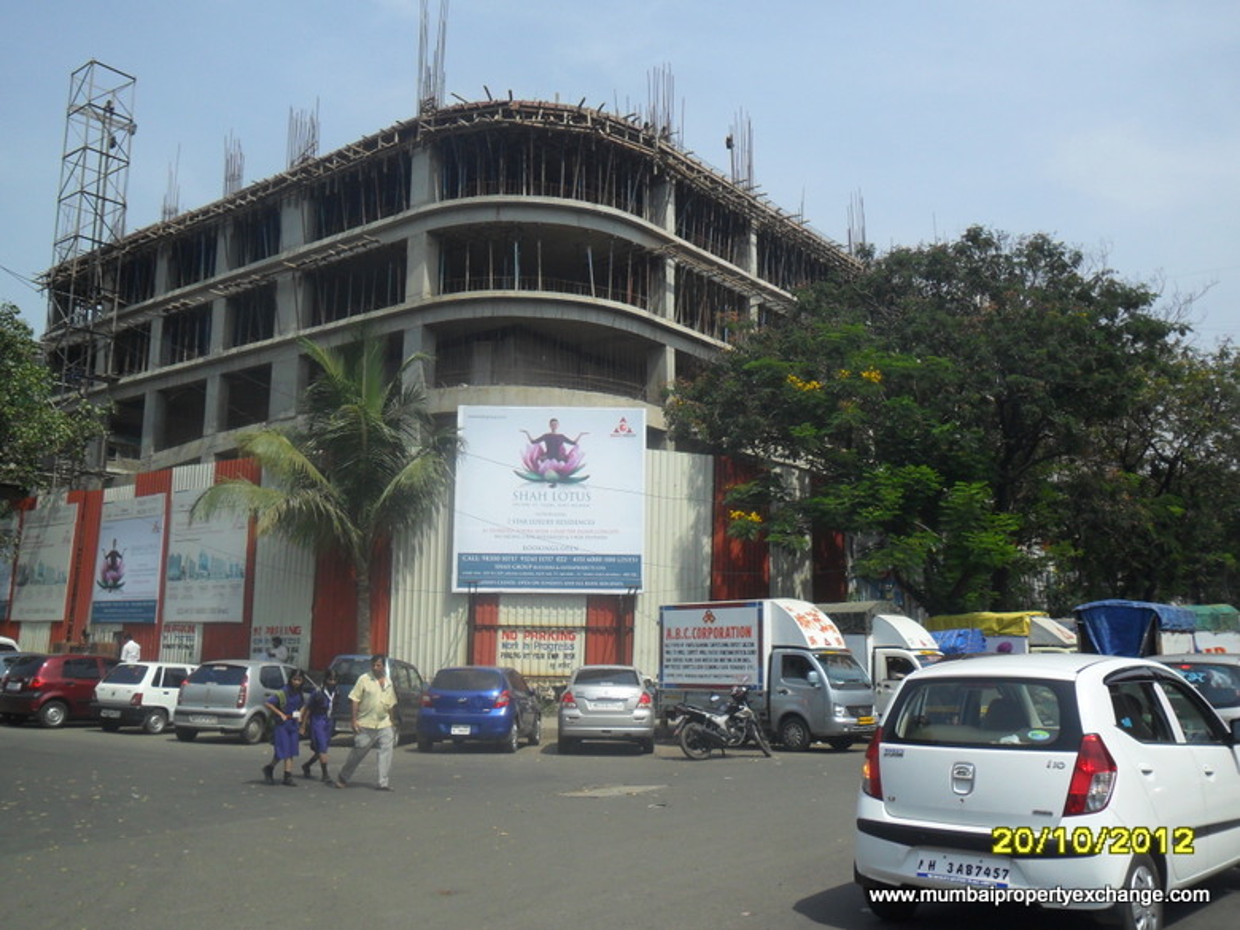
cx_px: 620
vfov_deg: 44.2
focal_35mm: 32
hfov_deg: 56.8
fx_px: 1146
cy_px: 465
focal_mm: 5.7
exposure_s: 1/180
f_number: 9.4
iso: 100
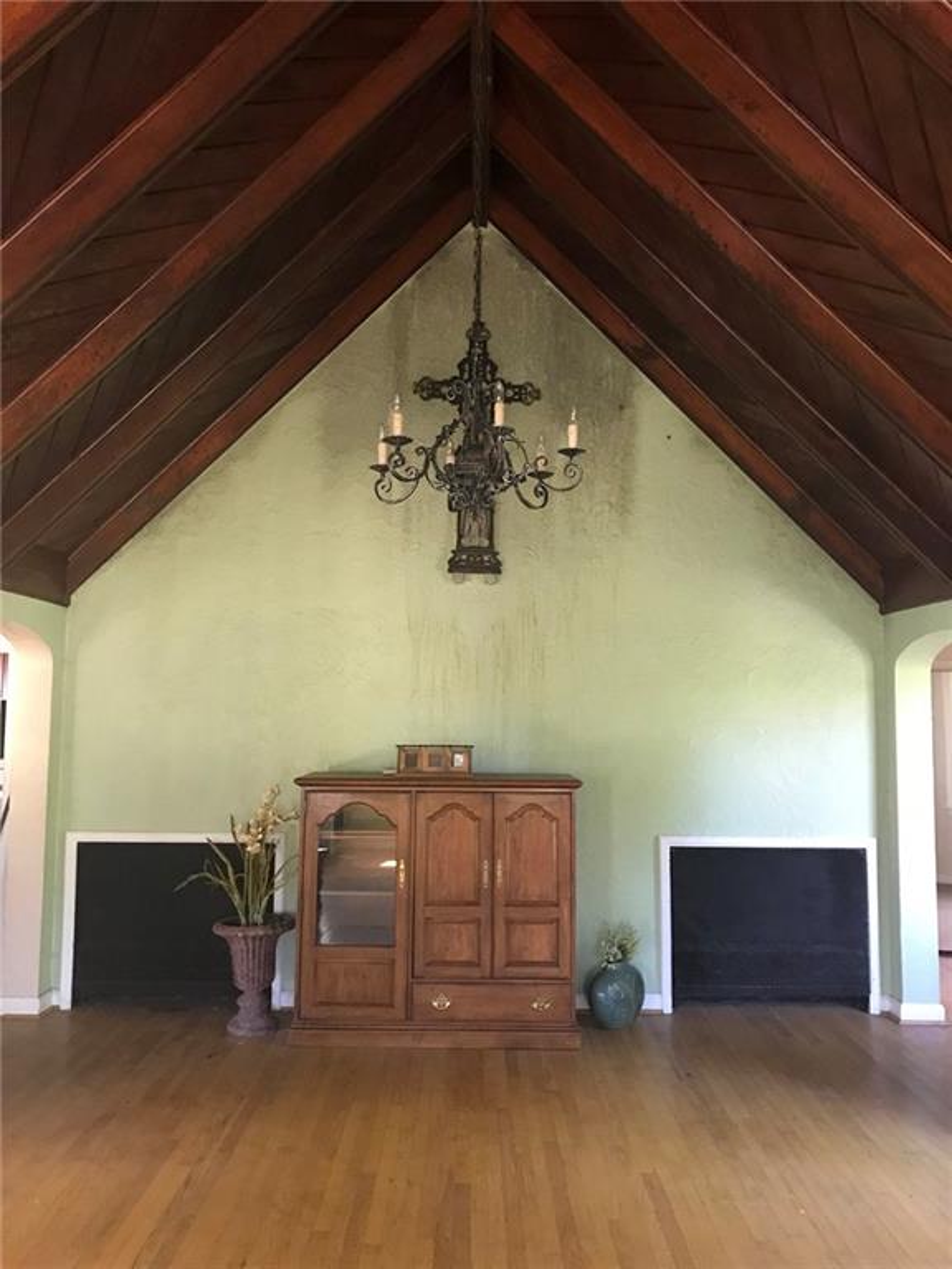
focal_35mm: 28
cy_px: 634
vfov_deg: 63.4
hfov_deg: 49.7
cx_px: 476
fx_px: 1027
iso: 100
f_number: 1.8
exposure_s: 1/12
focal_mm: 3.99
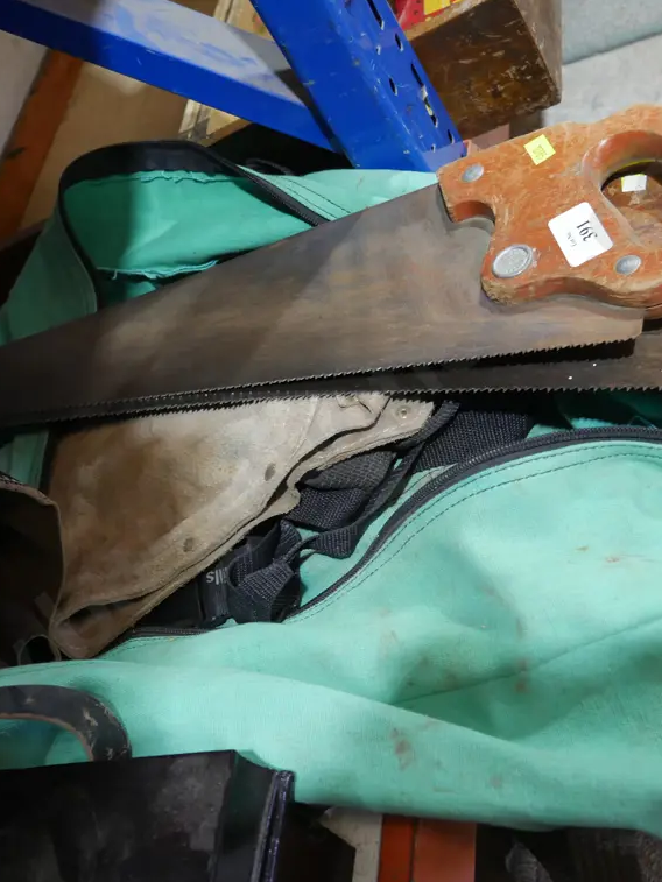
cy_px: 447
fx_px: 1173
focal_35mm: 46
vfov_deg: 41.2
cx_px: 318
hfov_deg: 31.5
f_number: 4
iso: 640
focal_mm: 17
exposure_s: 1/60
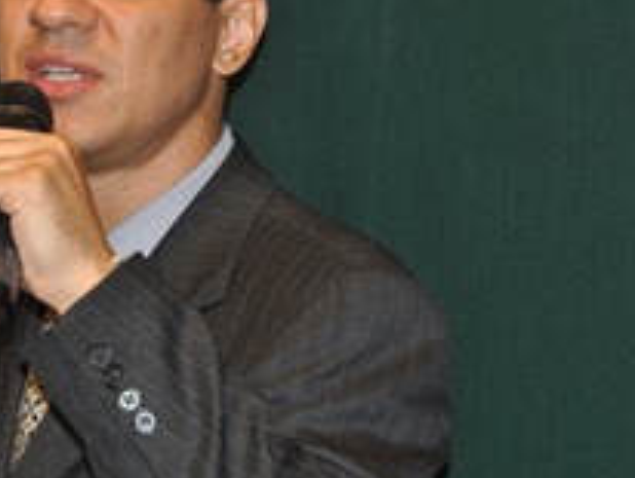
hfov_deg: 12.5
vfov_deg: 9.5
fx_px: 2883
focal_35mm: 157
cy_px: 234
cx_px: 74
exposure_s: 1/60
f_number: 5.6
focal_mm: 50
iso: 200
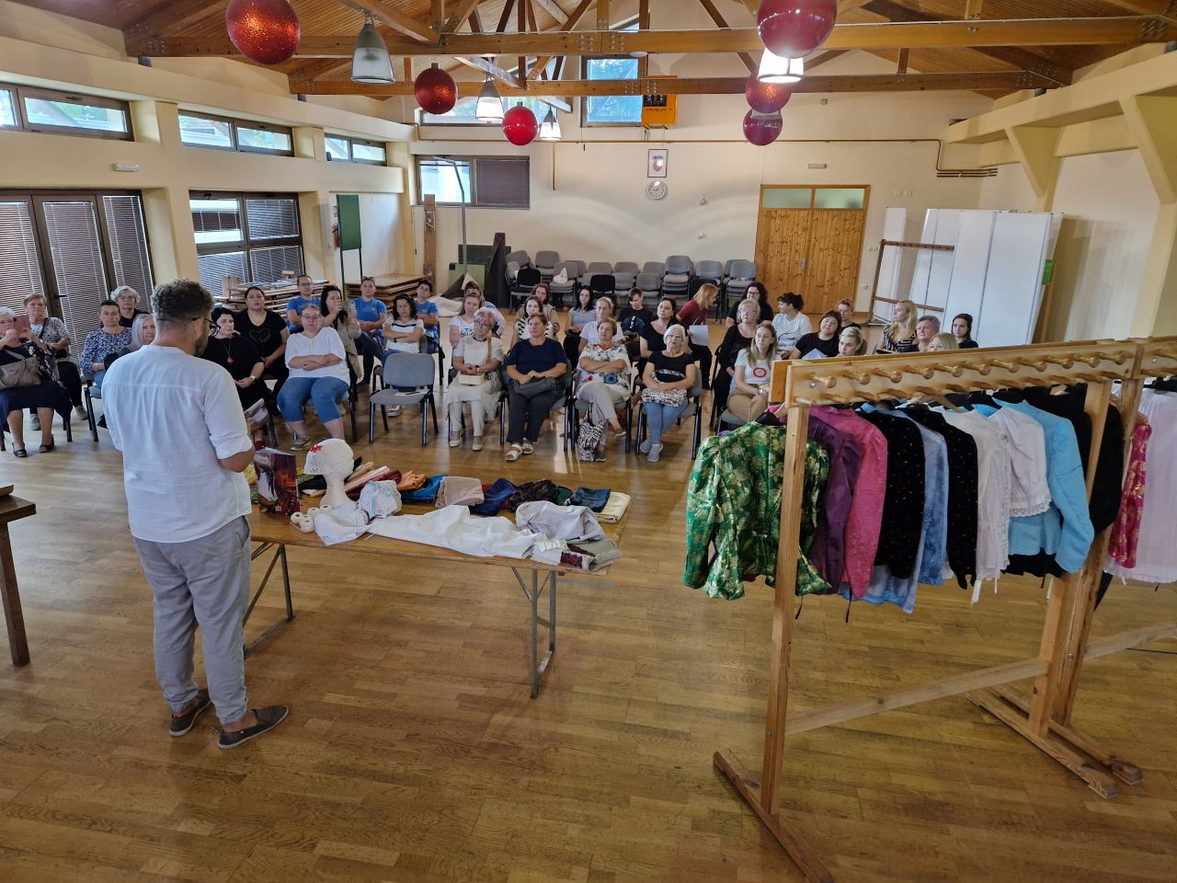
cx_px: 588
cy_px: 442
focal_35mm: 23
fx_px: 782
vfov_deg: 58.9
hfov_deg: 73.9
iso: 320
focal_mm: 5.4
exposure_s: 1/100
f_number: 1.8
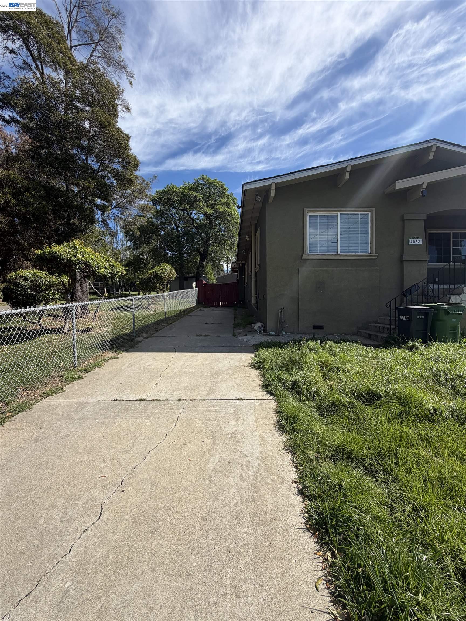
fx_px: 251
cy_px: 310
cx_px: 233
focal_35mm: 14
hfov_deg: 85.7
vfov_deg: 102.1
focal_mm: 2.22
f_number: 2.2
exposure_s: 1/770
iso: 20
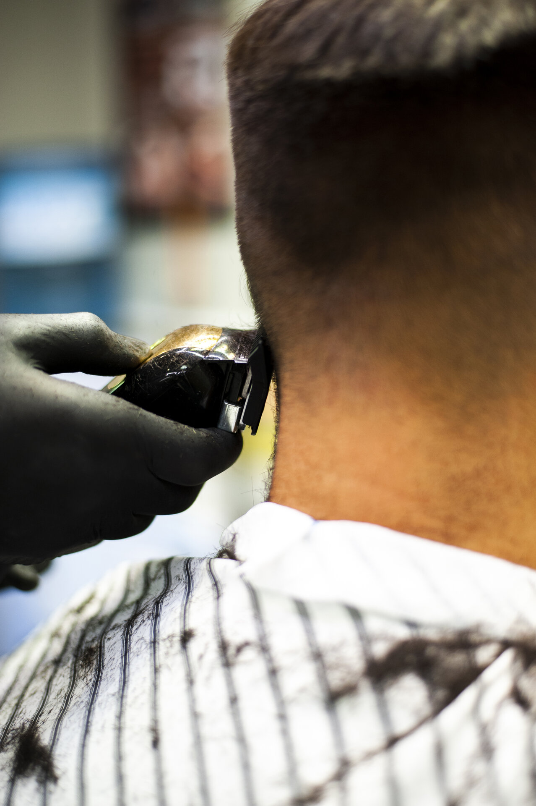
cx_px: 268
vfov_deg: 39.6
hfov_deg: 27.0
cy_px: 403
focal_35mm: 50
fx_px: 1118
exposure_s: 1/250
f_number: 1.8
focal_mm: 50
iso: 800
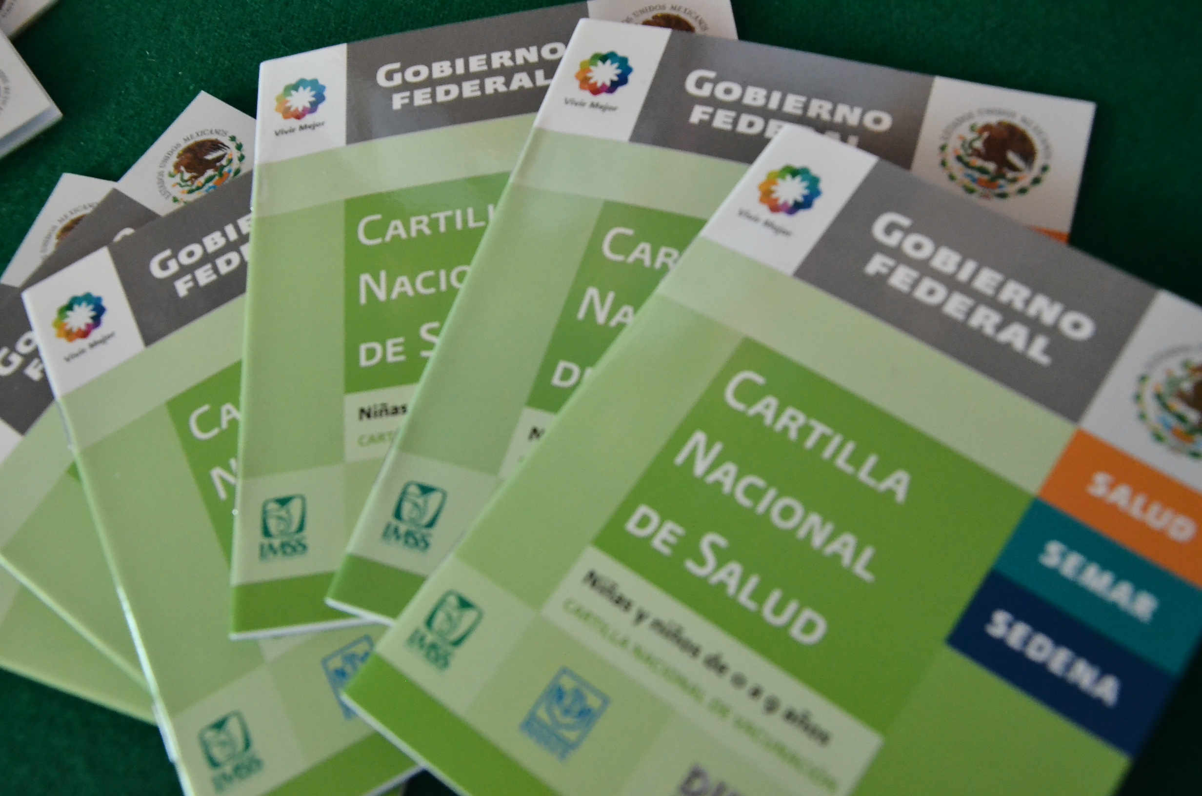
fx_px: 1249
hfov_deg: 51.4
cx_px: 601
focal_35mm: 38
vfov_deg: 35.3
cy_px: 398
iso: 3200
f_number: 8
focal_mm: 25
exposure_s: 1/320
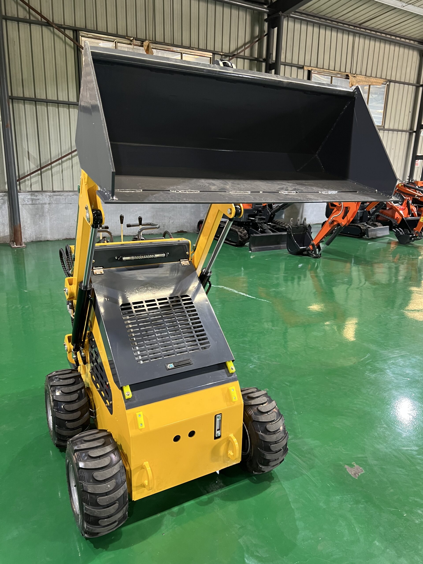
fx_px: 424
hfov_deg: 53.1
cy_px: 282
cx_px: 212
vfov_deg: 67.3
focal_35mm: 26
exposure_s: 1/50
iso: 200
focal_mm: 5.7
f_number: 1.5
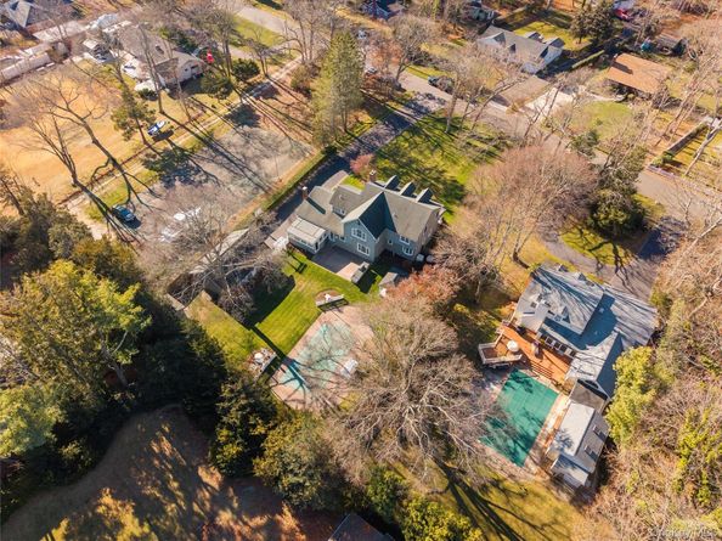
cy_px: 270
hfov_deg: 71.6
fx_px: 500
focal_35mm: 24
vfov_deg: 56.8
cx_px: 361
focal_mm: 8.67
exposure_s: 1/1000
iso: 130
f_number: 1.8
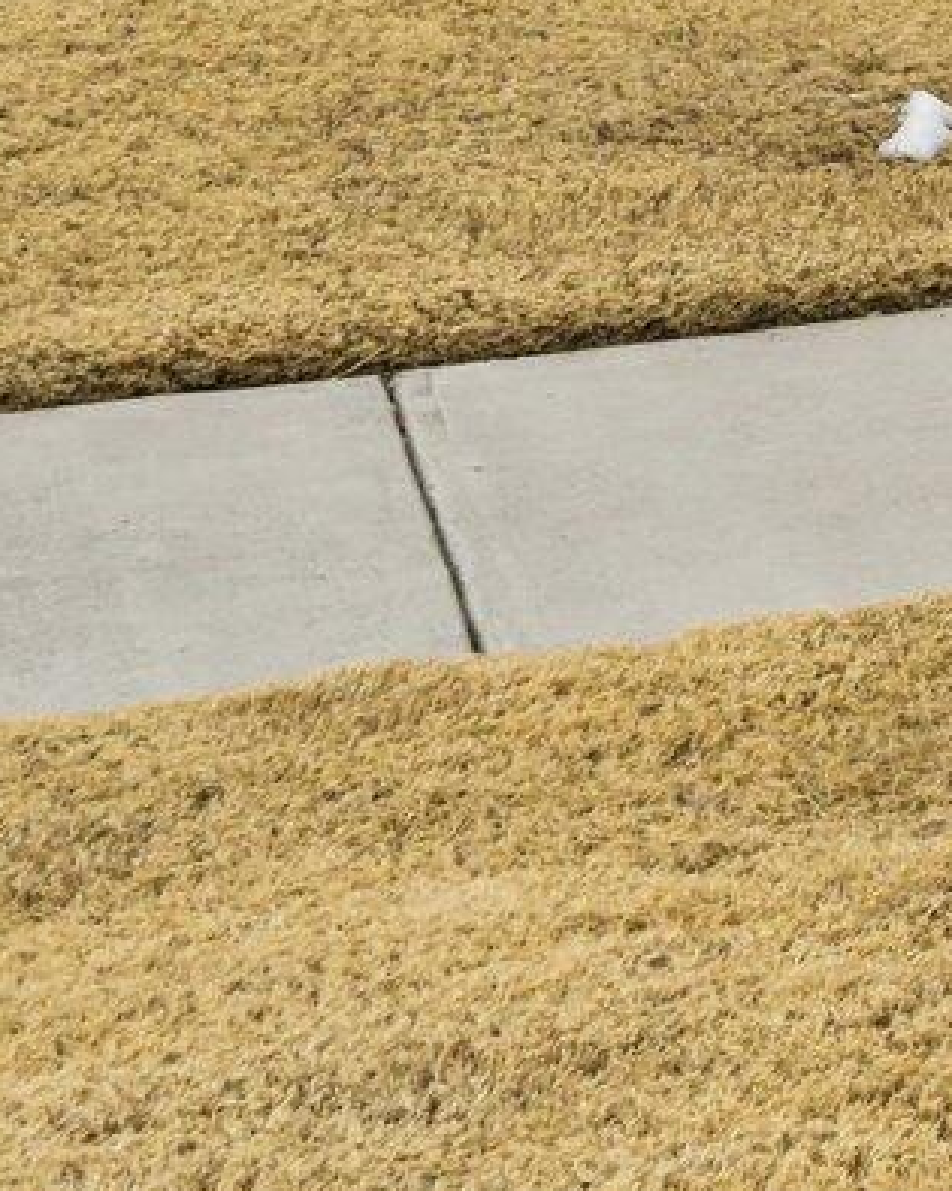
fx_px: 4122
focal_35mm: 117
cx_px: 2747
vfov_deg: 14.9
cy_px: -763
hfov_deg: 10.1
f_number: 9
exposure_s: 1/250
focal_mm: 24
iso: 100
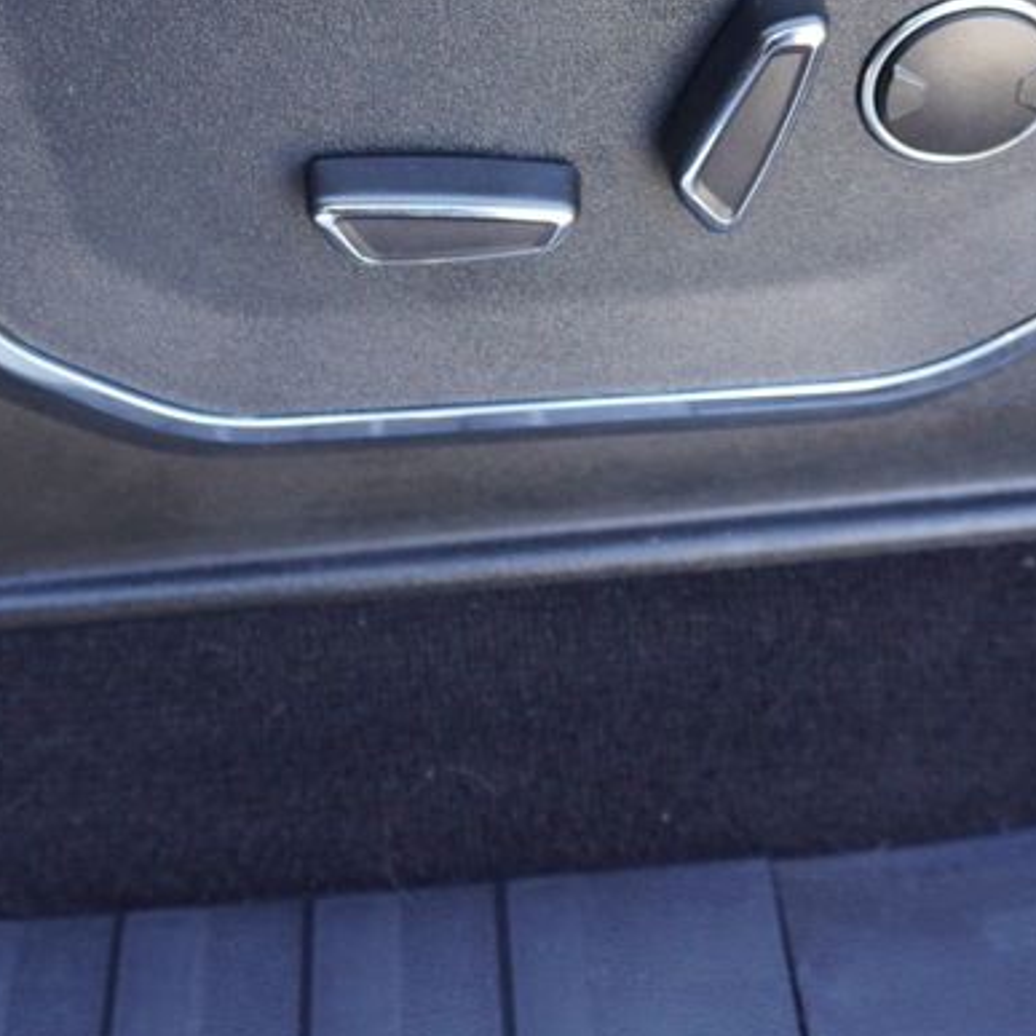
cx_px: 410
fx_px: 1828
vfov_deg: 30.6
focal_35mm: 54
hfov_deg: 31.5
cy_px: 166
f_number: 4
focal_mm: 16
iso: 500
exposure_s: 1/60
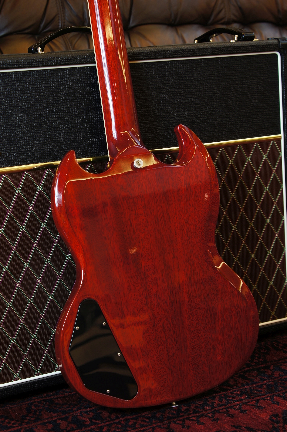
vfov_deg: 29.9
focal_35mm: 68
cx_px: 144
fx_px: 809
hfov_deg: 20.1
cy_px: 216
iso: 100
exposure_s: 1/2
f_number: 7.1
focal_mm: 45
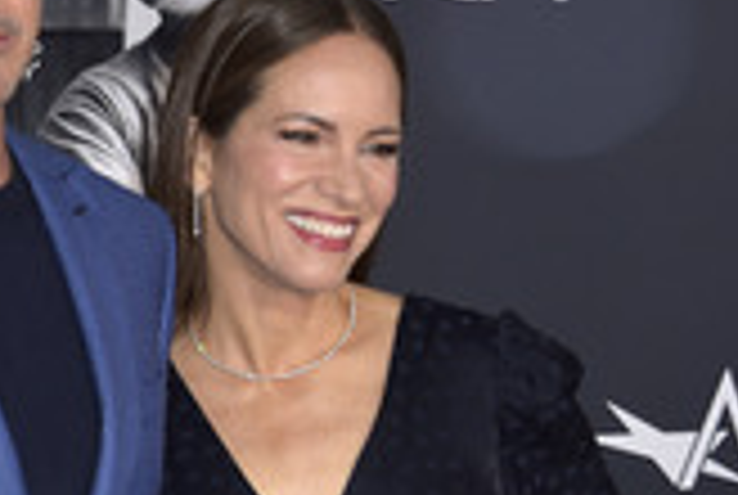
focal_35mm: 197
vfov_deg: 7.0
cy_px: 387
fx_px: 4046
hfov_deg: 10.4
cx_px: 108
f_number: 6.3
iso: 640
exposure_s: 1/200
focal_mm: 72
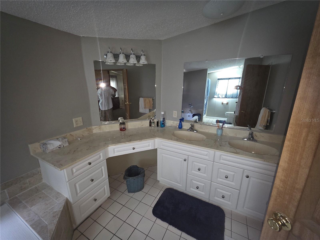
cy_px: 120
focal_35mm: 13
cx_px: 160
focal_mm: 2.2
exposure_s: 1/9.99
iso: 1250
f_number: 2.2
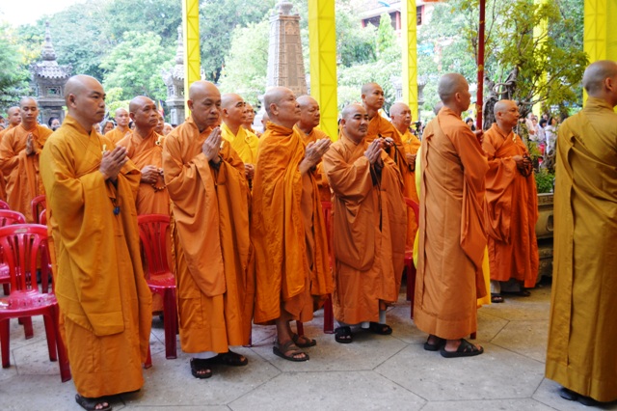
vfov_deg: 36.8
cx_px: 308
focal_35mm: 36
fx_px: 617
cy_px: 206
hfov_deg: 53.2
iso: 400
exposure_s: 1/30
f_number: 4
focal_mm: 24
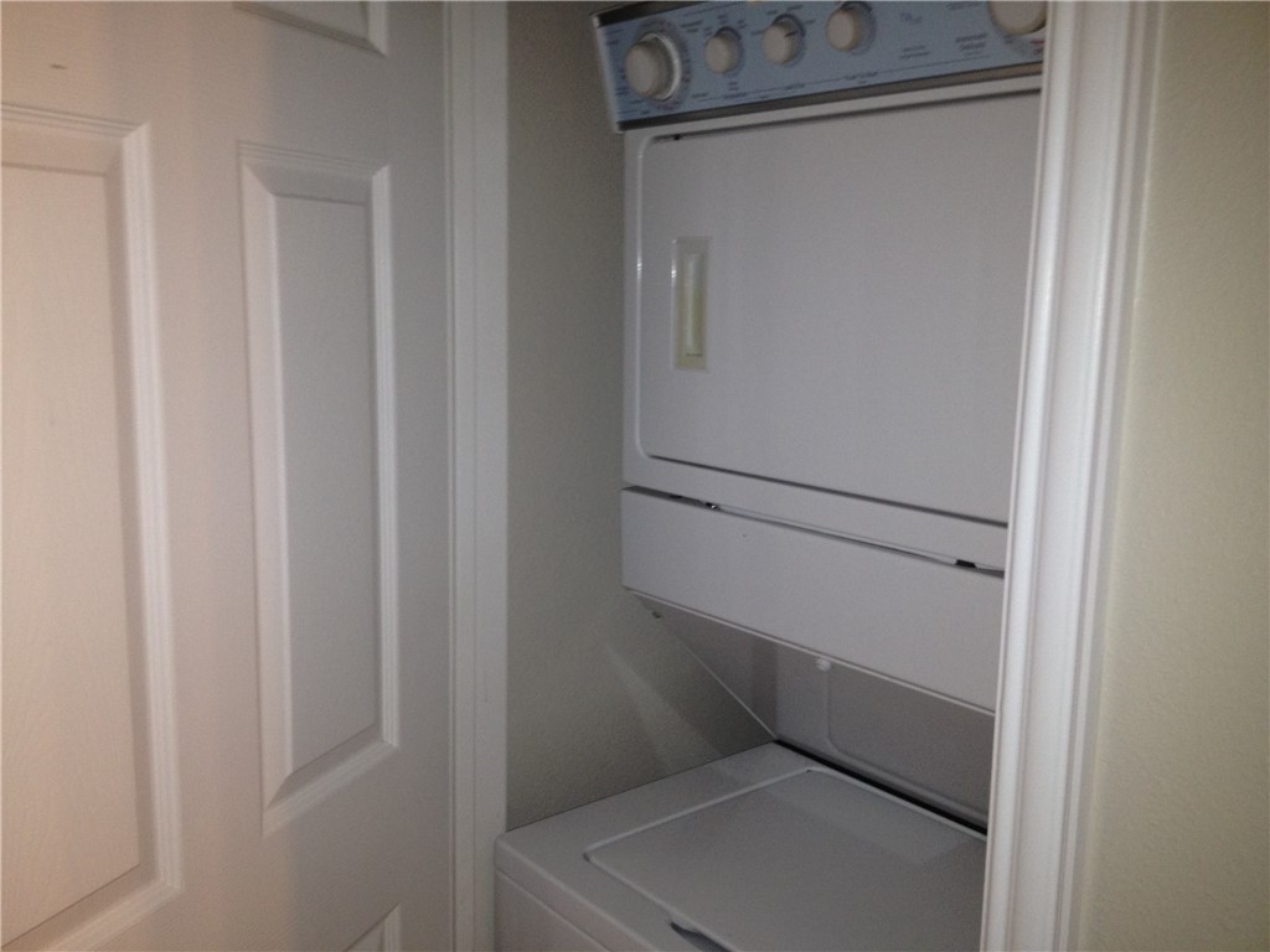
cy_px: 476
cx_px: 635
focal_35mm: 35
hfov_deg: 52.6
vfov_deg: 40.7
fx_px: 1284
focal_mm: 4.28
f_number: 2.4
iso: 125
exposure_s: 1/20
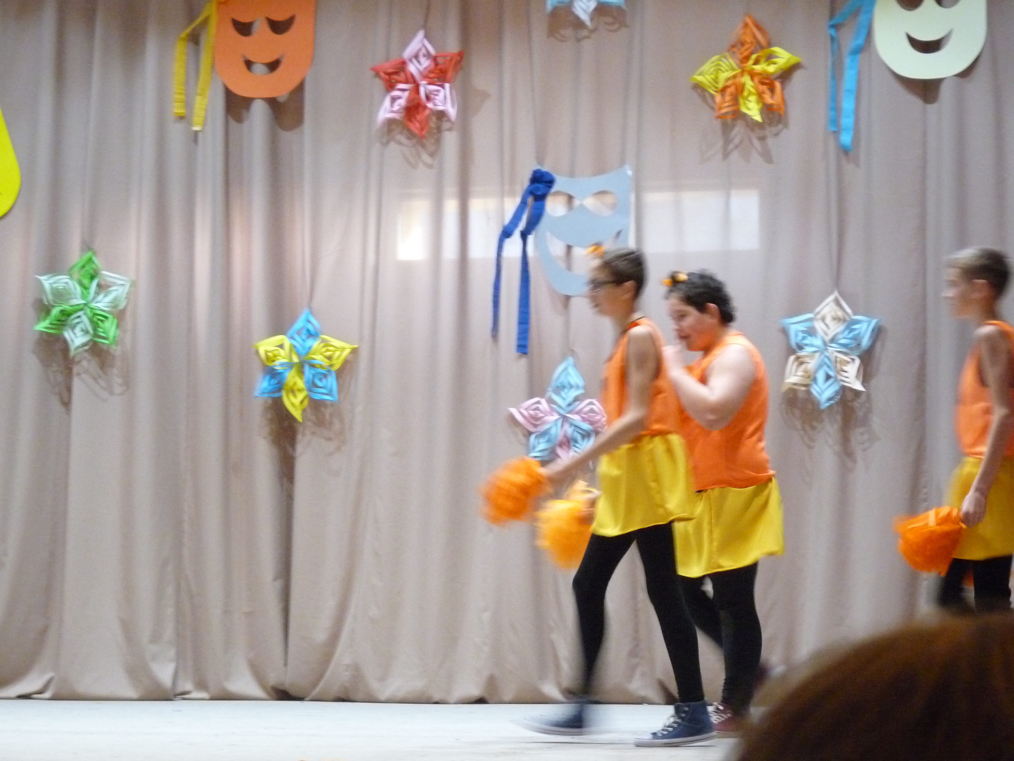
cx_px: 507
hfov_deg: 16.8
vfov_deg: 12.7
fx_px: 3427
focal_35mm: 117
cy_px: 380
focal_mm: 20.8
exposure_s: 1/25
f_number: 3.6
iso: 800
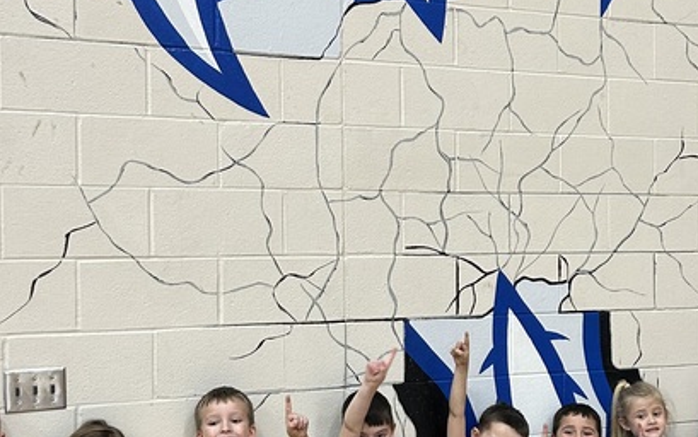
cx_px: 435
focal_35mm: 69
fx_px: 1313
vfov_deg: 18.9
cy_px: 248
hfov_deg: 29.7
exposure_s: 1/60
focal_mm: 5.7
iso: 80
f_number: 1.5
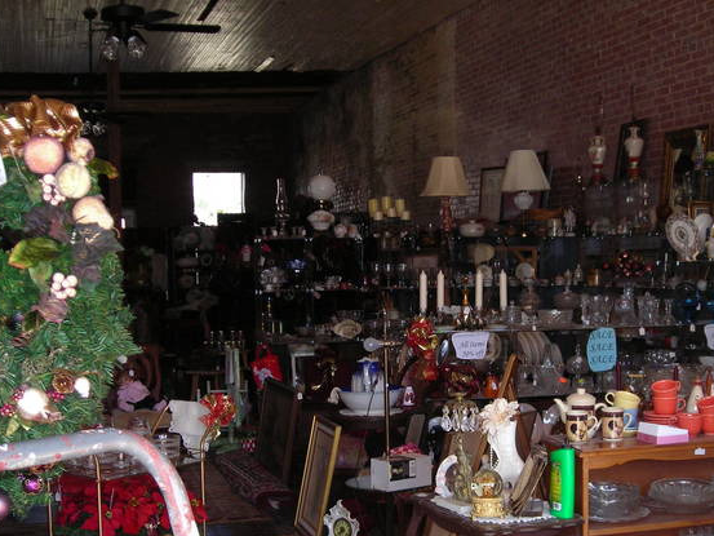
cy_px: 305
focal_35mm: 55
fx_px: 1135
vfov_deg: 26.5
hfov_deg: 34.8
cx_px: 417
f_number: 3.2
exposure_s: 1/60.1
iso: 101
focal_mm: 6.3
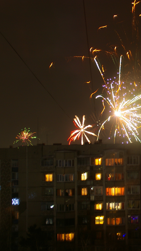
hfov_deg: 15.1
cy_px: 127
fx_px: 524
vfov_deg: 26.9
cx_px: 142
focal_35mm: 79
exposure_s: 3
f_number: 4
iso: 200
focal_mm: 33
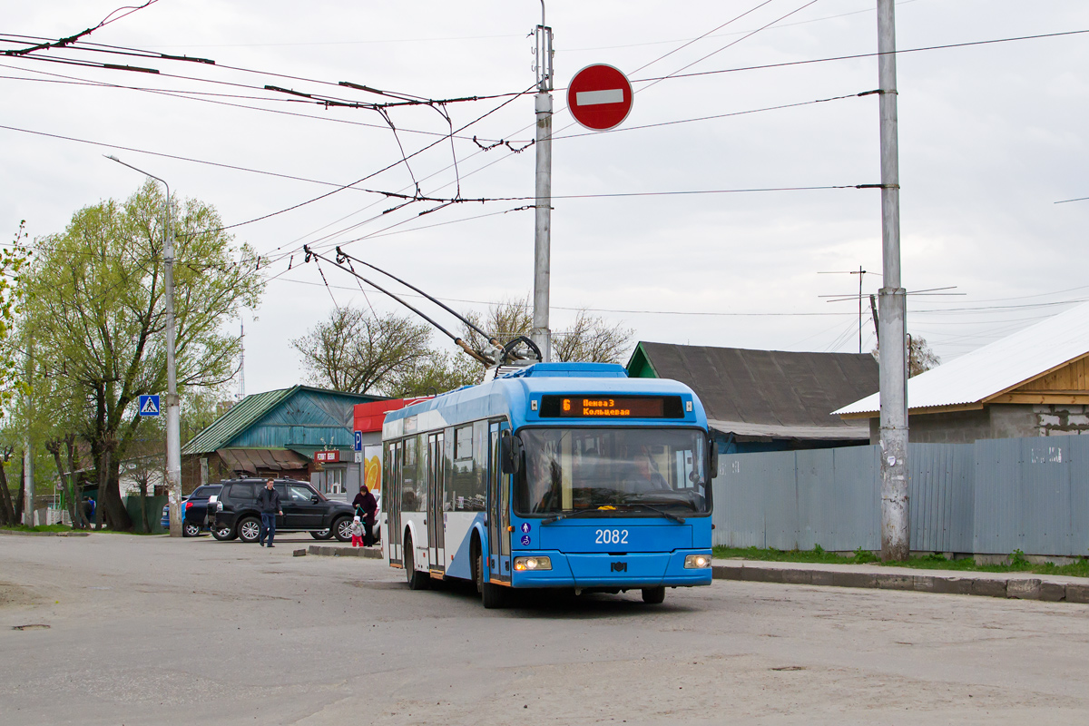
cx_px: 544
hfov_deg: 37.9
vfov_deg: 25.8
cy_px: 363
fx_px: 1588
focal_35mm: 52
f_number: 6.3
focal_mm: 35
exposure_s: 1/640
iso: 400
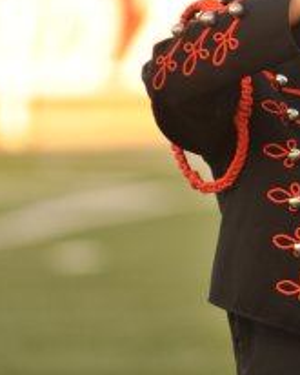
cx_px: 326
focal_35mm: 820
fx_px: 9094
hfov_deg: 1.9
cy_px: 67
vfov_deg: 2.4
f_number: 2.8
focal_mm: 200
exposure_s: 1/500
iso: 200
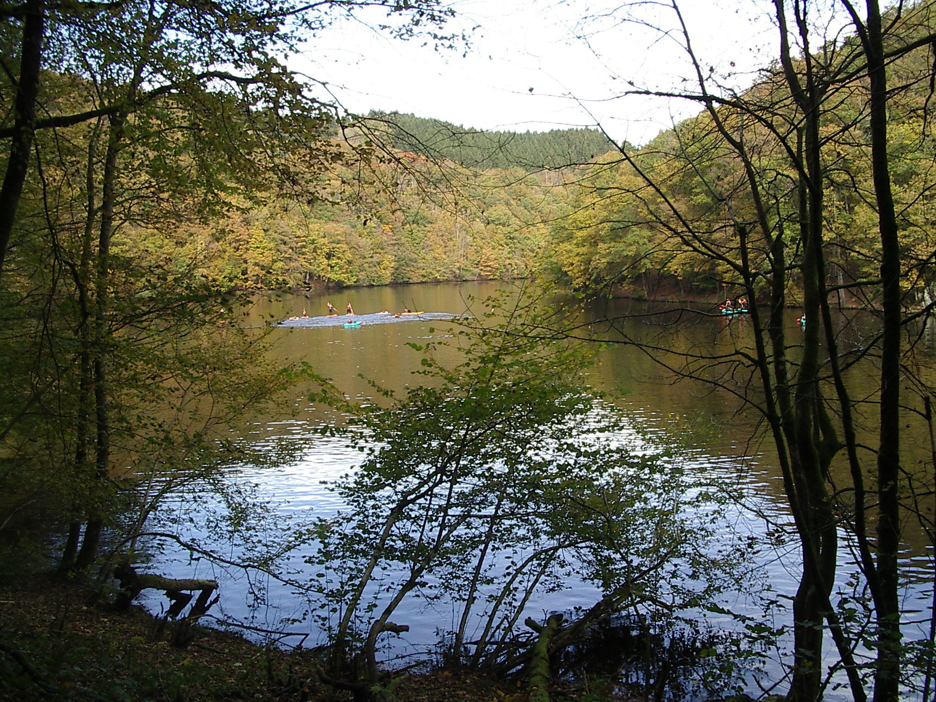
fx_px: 1028
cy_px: 351
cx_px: 468
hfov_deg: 49.0
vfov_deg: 37.7
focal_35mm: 38
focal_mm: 5.8
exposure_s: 1/80
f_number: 4.8
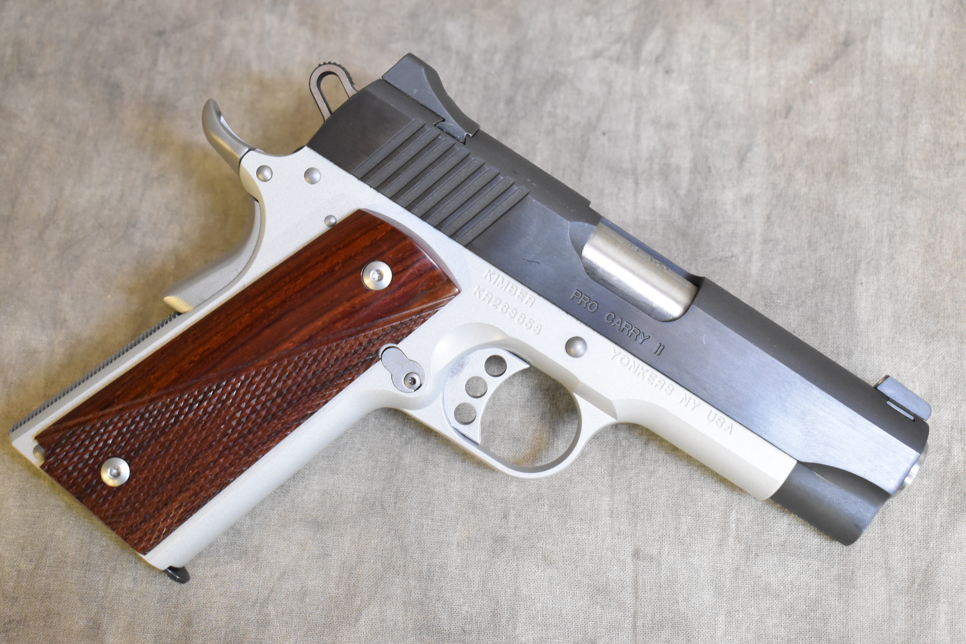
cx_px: 483
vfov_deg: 22.6
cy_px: 322
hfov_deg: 33.4
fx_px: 1610
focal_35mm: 60
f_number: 4.8
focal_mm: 40
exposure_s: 1/20
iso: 3200
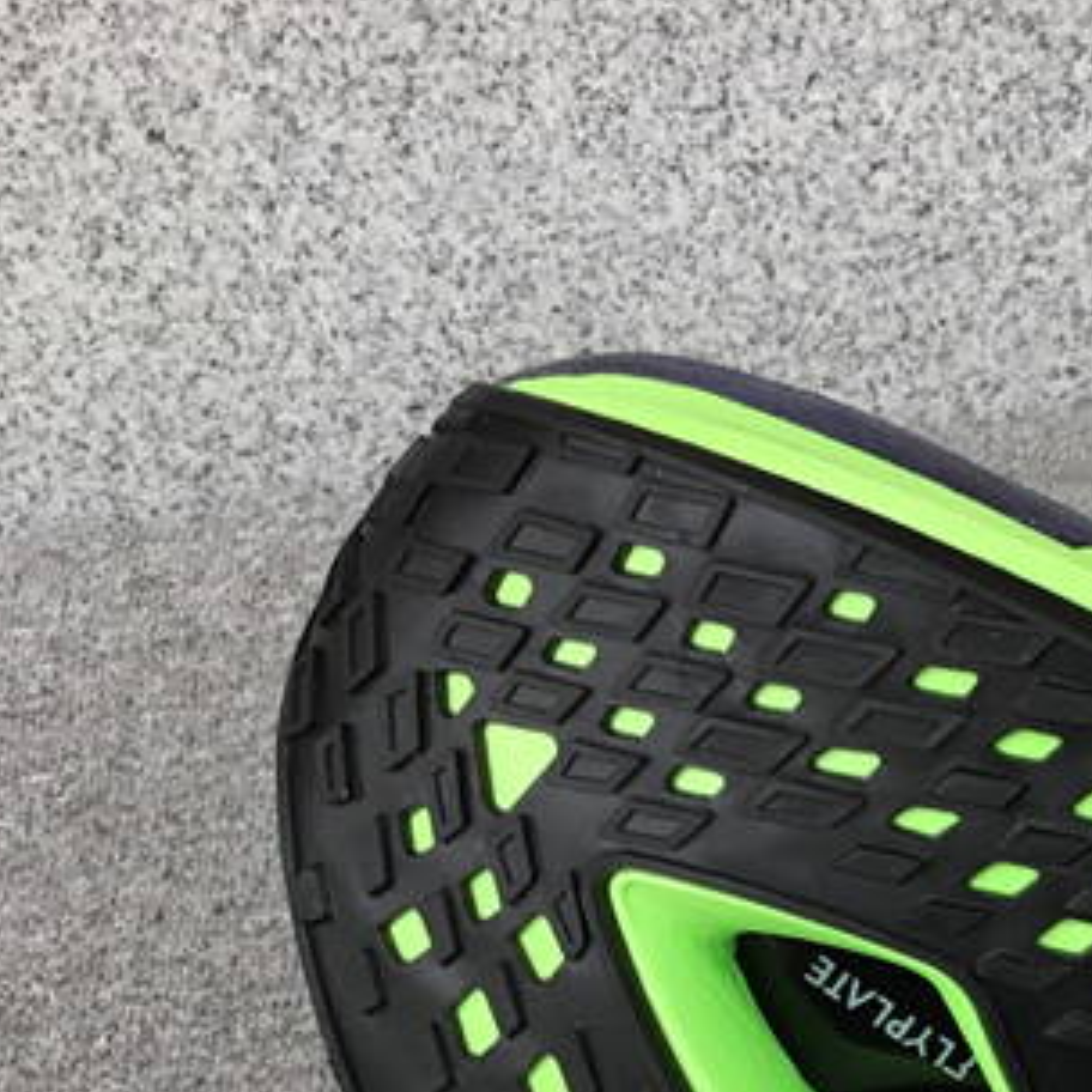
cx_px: 1387
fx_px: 2891
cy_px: 1184
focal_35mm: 81
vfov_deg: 20.5
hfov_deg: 19.8
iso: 25
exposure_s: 1/151
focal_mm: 3.3
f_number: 2.4
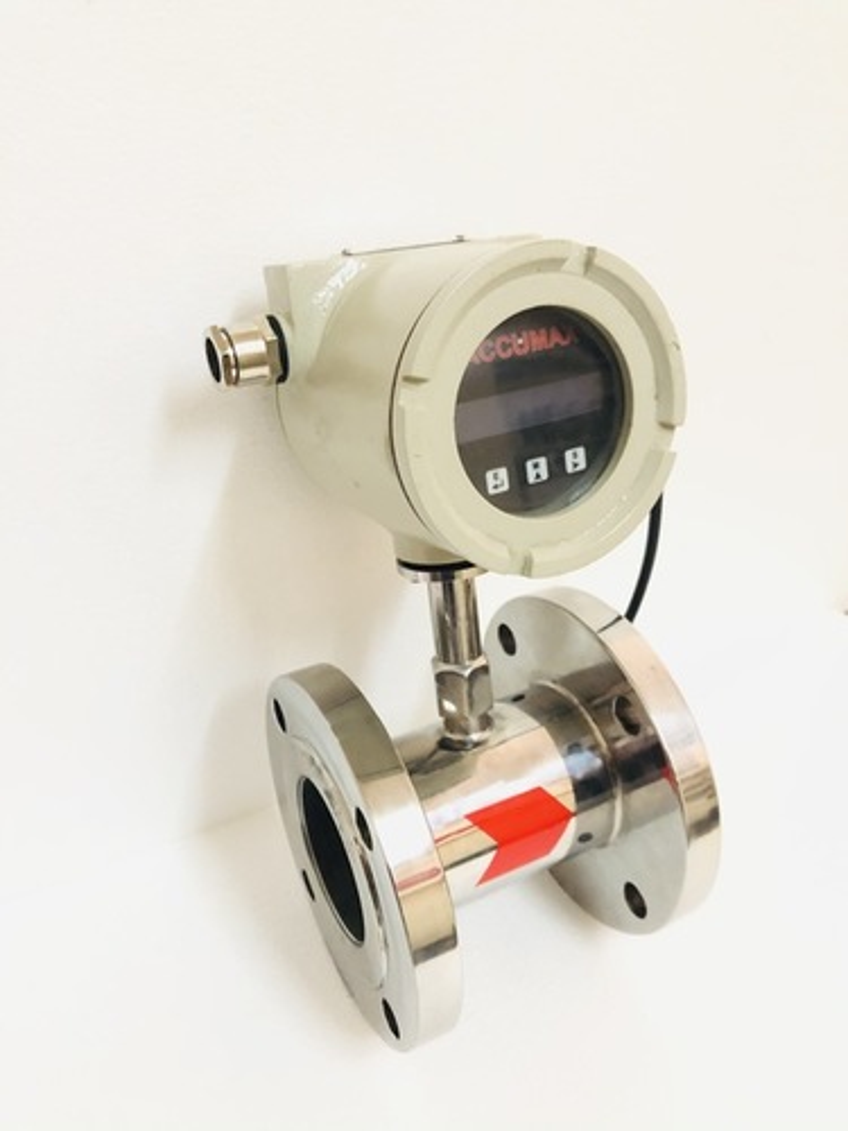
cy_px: 566
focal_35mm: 28
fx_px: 915
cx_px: 424
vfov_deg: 63.4
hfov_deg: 49.7
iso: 100
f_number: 1.8
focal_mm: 3.99
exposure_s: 1/14
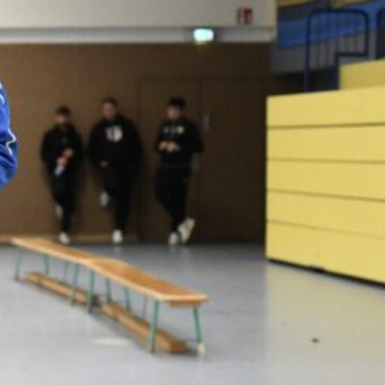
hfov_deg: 12.6
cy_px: 299
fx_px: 1674
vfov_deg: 13.1
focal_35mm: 133
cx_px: -155
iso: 7200
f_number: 2.8
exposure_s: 1/640
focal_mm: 42
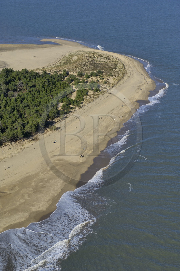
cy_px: 136
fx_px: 790
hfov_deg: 13.0
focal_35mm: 105
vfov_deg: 19.5
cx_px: 90
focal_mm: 70
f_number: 5
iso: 100
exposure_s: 1/800
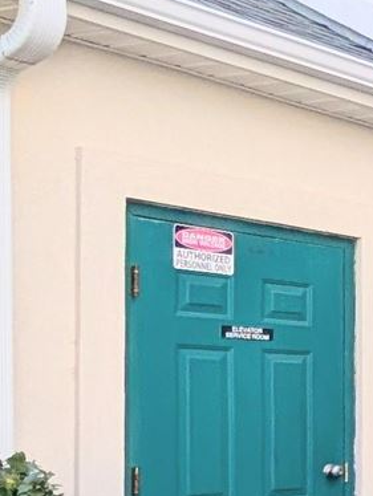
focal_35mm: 74
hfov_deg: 11.6
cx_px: 1098
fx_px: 1062
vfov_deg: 25.7
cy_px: 416
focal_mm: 2.02
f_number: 1.7
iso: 49
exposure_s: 1/1773
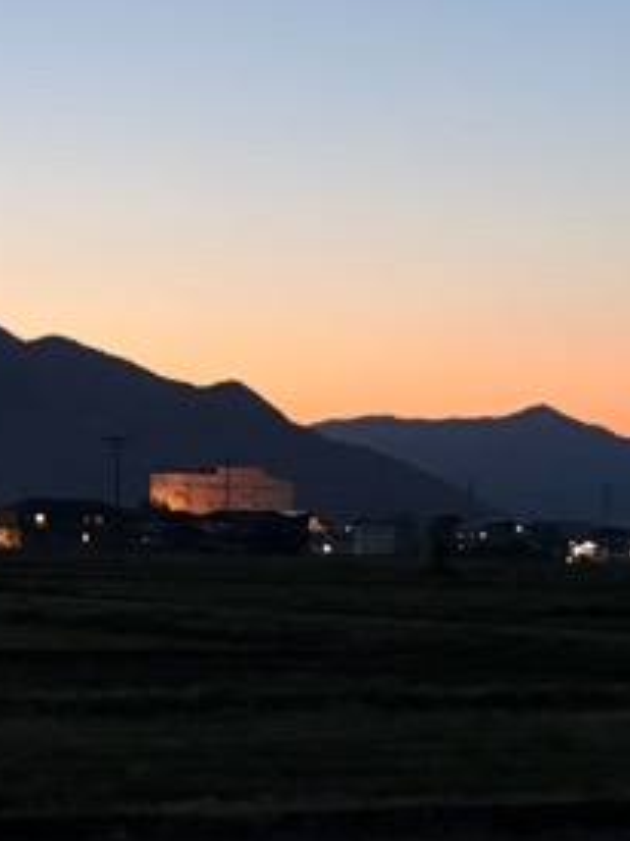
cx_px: -95
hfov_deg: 14.2
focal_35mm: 101
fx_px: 2453
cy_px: 451
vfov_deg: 19.5
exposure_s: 1/30
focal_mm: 5.96
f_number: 1.6
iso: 500
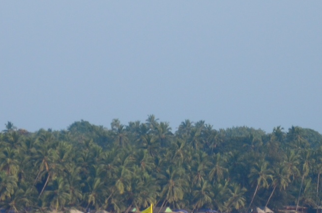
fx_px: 4284
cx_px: 161
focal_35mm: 480
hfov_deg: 4.3
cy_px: 125
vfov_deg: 2.9
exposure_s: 1/125
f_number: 5.6
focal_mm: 85
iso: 400
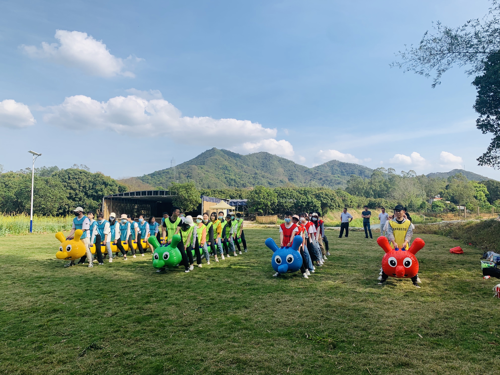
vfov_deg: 53.1
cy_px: 188
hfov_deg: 67.3
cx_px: 250
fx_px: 376
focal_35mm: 26
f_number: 1.8
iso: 25
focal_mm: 4.25
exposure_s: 1/1916
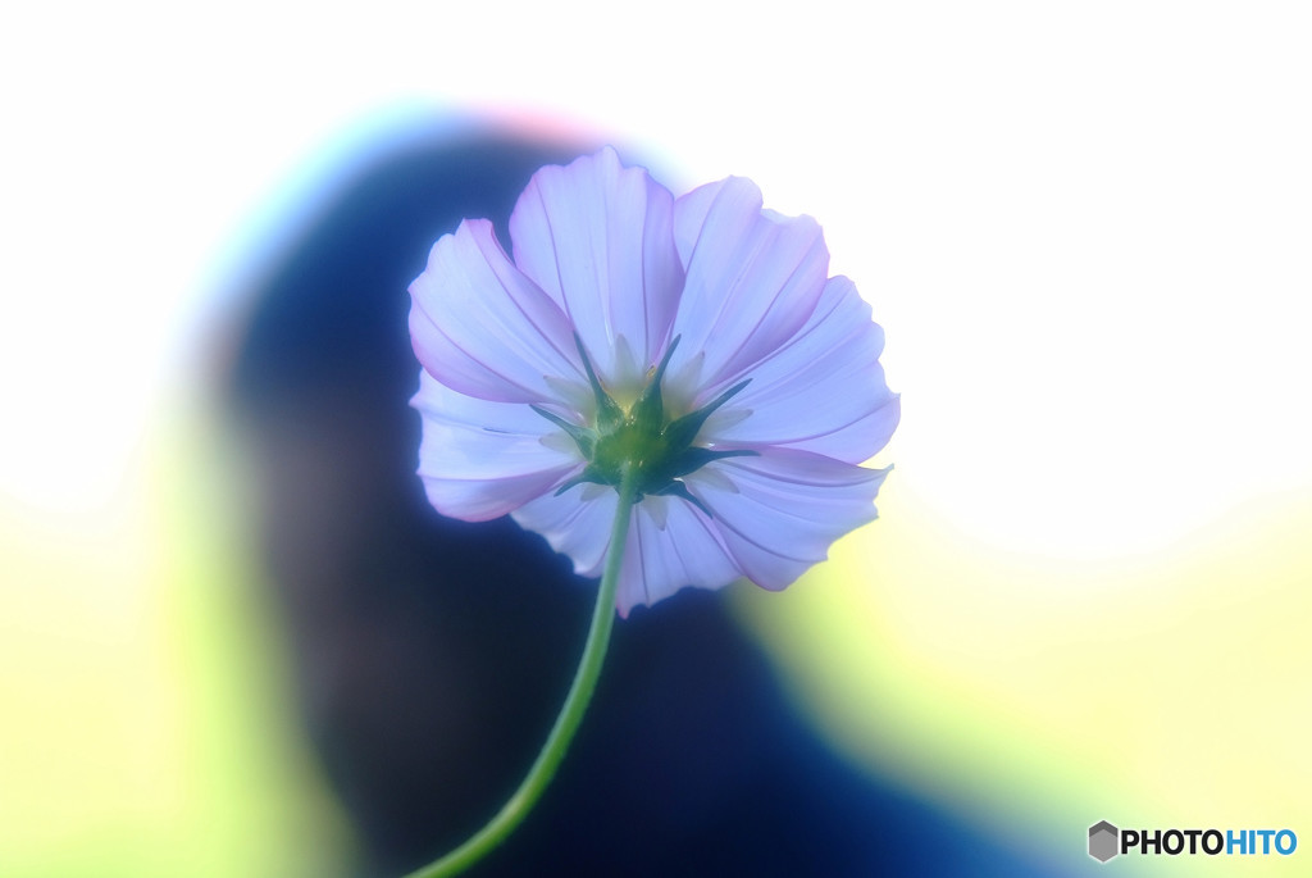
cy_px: 439
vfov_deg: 8.2
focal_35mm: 168
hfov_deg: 12.2
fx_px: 6129
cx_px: 656
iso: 400
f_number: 5.6
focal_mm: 112
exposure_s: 1/285
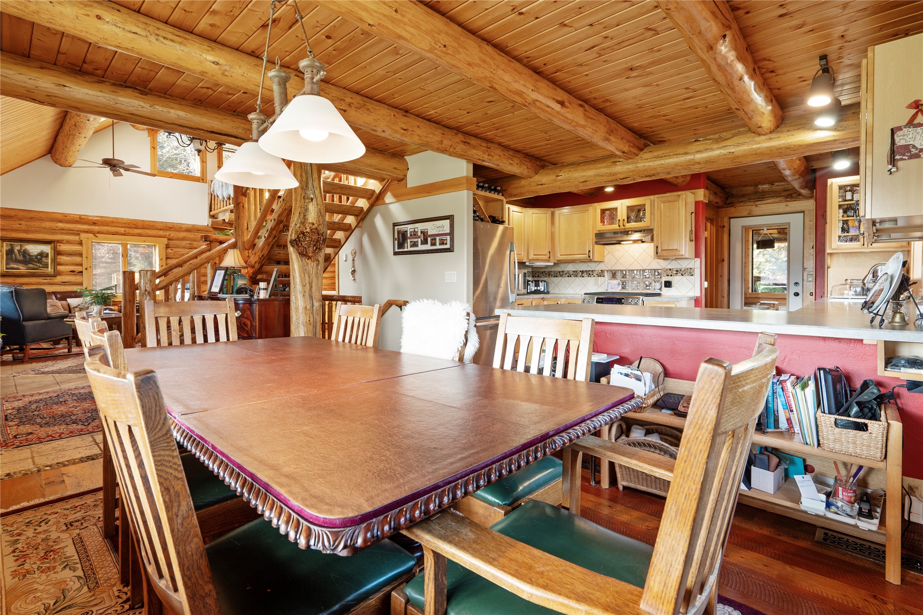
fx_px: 410
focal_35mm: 16
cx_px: 462
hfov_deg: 96.7
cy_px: 308
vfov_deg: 73.7
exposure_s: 1/15
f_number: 7.1
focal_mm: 16
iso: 320
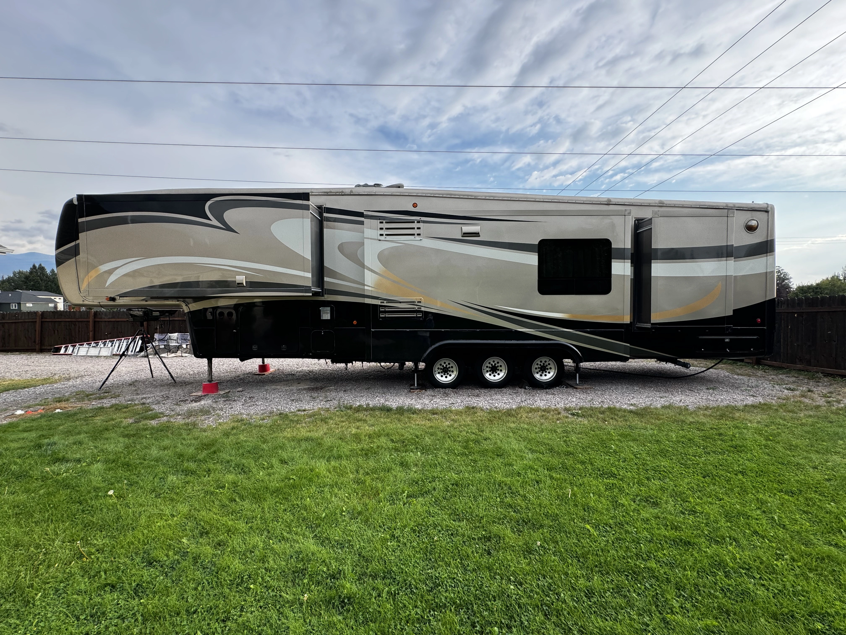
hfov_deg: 102.1
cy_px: 318
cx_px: 423
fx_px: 342
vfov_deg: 85.7
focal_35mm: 14
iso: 40
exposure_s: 1/200
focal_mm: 2.22
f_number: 2.2
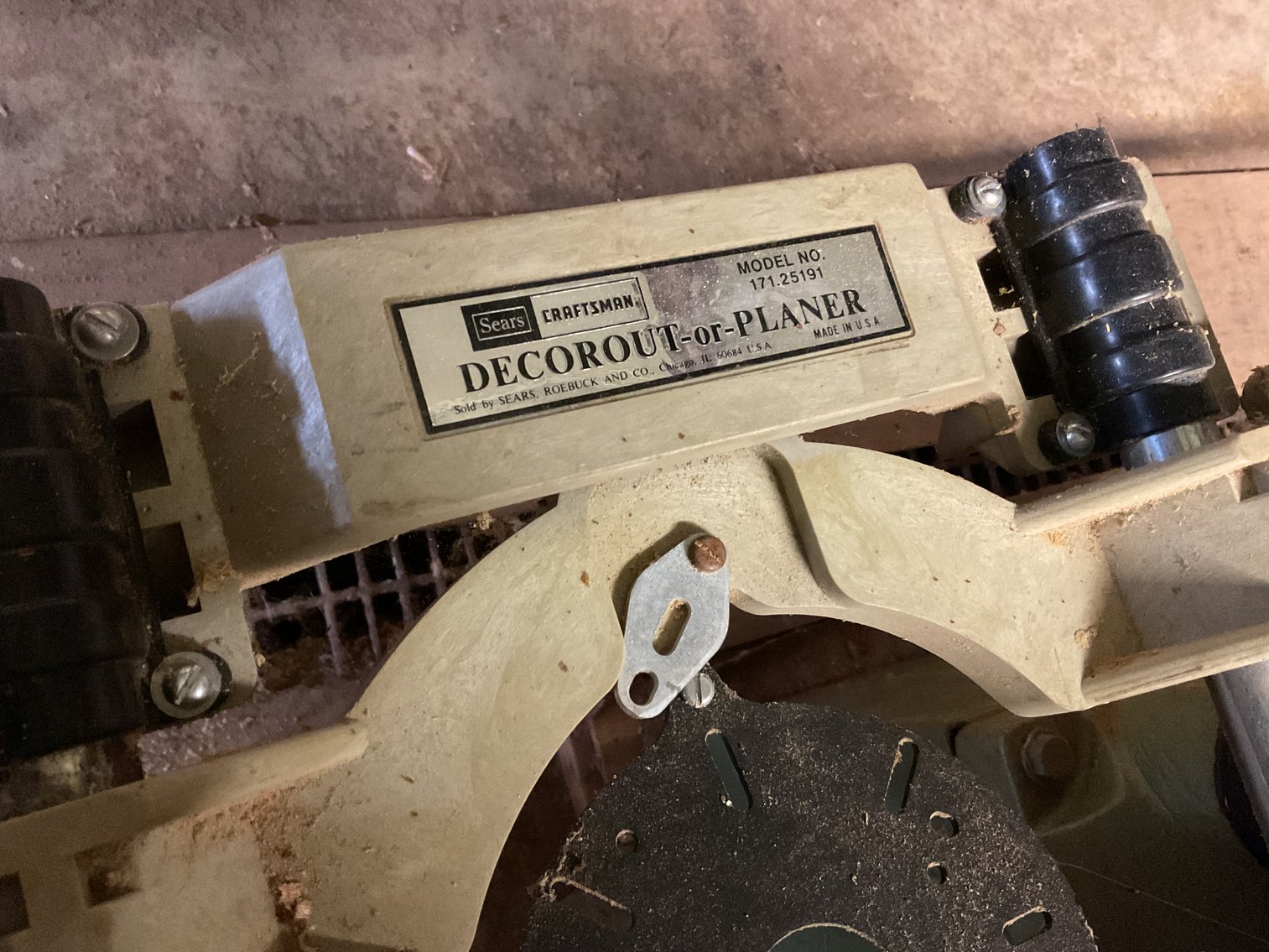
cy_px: 476
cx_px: 634
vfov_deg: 48.2
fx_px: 1063
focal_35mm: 29
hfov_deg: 61.7
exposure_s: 1/30
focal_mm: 3
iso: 500
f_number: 1.8
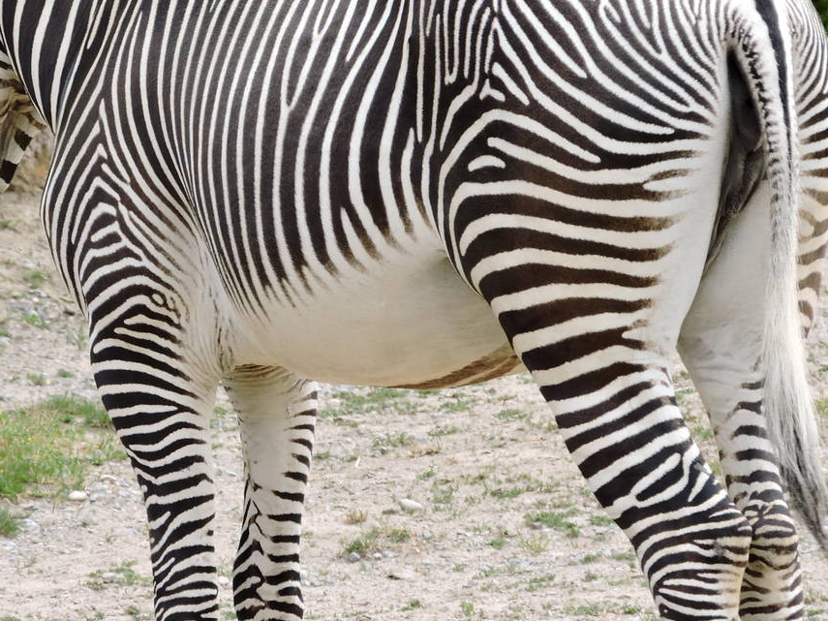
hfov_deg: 2.1
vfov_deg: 1.6
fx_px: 22386
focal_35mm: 936
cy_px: 124
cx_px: 260
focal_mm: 89.2
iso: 100
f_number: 4.9
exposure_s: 1/250
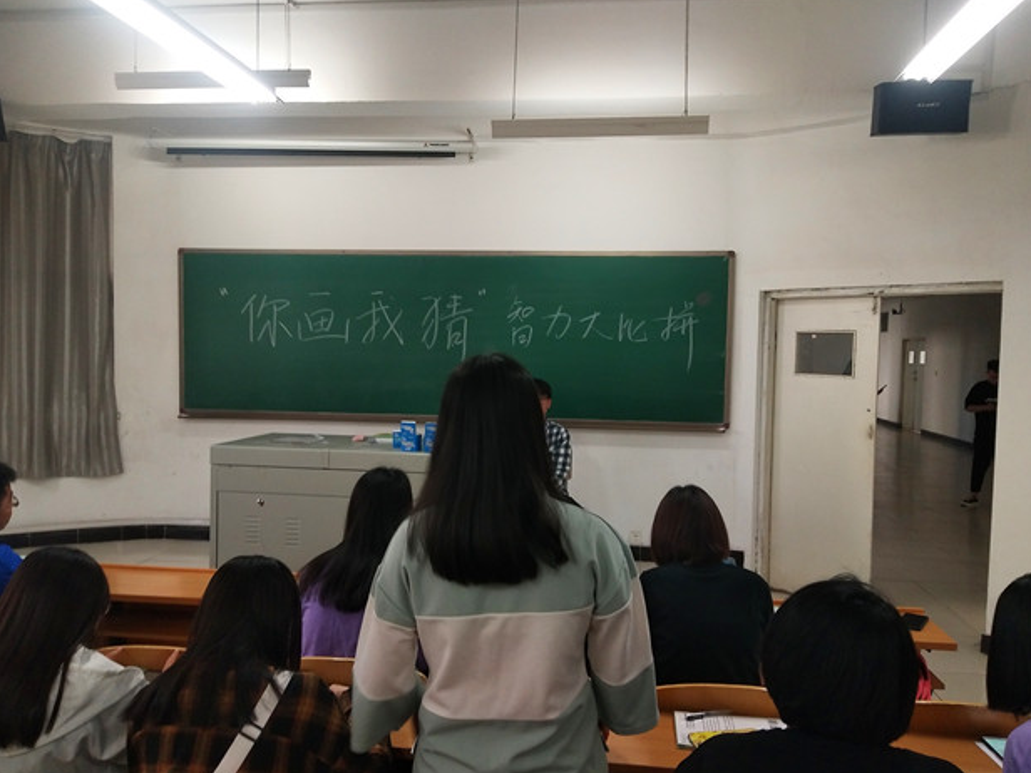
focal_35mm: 27
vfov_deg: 51.4
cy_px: 395
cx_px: 519
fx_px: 804
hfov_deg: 65.3
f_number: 2
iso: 160
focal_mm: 3.88
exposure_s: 1/50
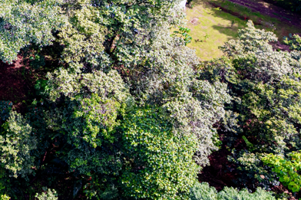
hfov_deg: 38.5
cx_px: 7
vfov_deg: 28.4
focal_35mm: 46
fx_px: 384
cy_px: 33
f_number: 2.8
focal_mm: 8.38
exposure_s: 1/15
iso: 100
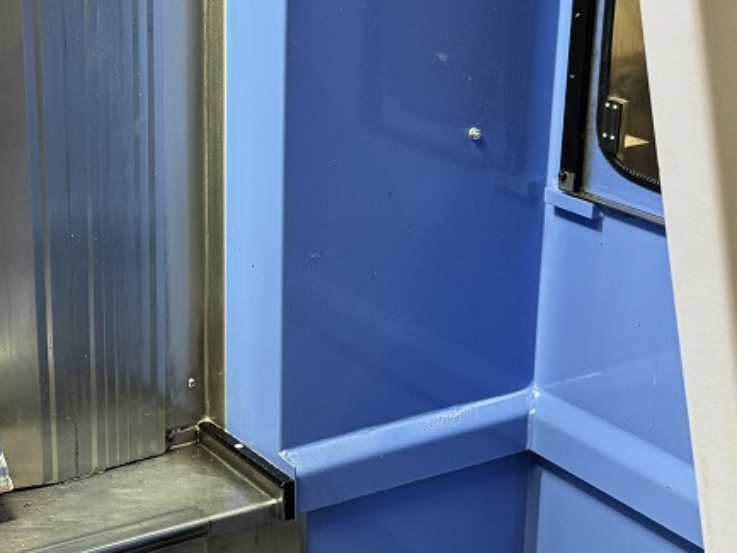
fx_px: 1512
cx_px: 104
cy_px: 226
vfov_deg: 20.7
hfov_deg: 26.6
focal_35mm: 71
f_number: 1.78
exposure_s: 1/50
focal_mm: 6.86
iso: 200
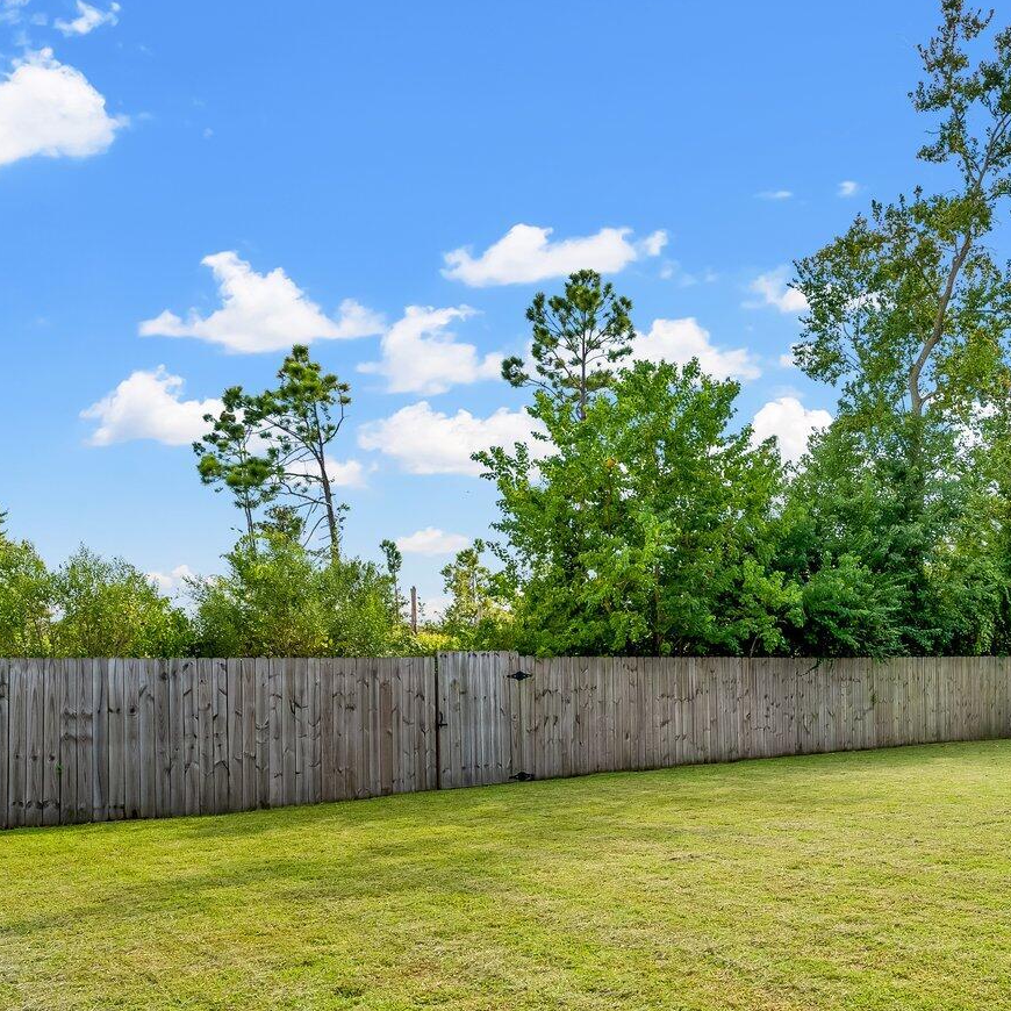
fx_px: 1084
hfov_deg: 46.2
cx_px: 868
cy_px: 651
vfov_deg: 49.4
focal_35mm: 33
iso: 100
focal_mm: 16.4
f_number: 9
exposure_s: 1/80
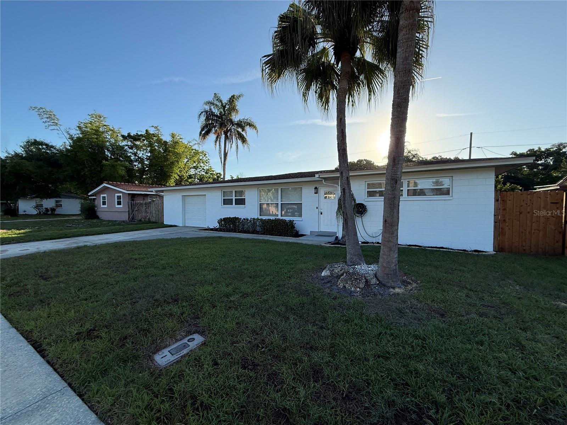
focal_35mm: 14
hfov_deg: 102.1
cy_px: 212
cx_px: 284
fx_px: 229
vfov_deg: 85.7
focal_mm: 2.22
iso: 64
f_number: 2.2
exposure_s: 1/1399
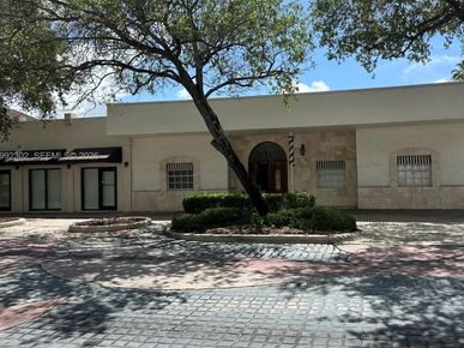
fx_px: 415
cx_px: 282
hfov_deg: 57.8
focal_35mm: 31
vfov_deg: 45.4
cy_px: 157
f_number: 1.78
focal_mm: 6.86
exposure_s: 1/3472
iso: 80
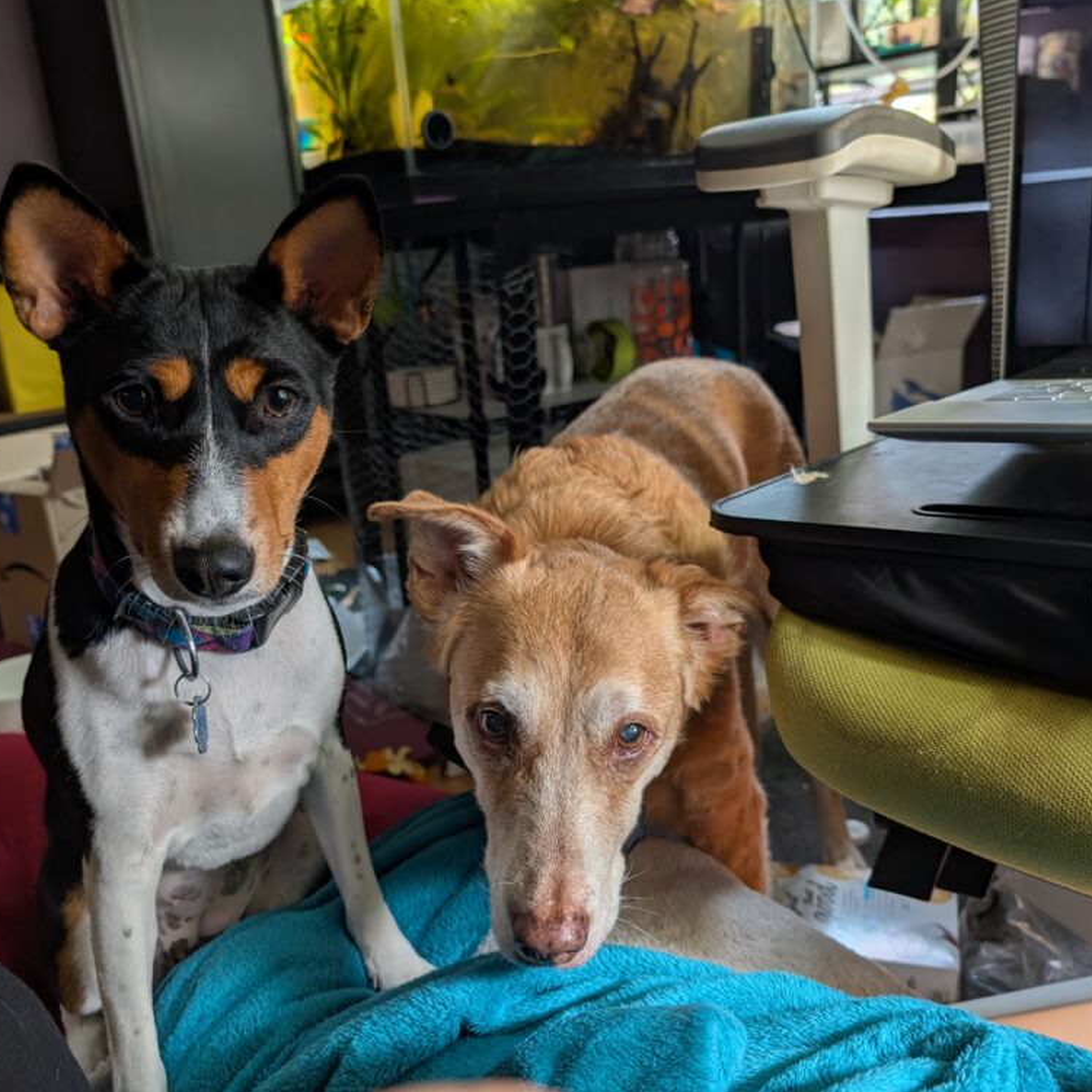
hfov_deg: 55.6
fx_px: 1035
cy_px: 579
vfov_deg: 55.6
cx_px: 539
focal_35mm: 29
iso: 73
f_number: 1.68
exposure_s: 1/43.7
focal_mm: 6.9
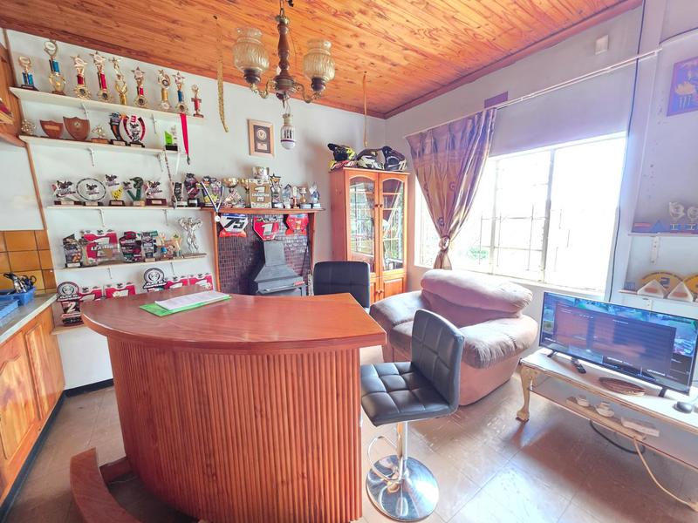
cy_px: 262
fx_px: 262
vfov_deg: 89.9
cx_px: 349
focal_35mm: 13
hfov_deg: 106.2
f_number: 1.9
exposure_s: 1/50
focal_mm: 2.2
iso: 800
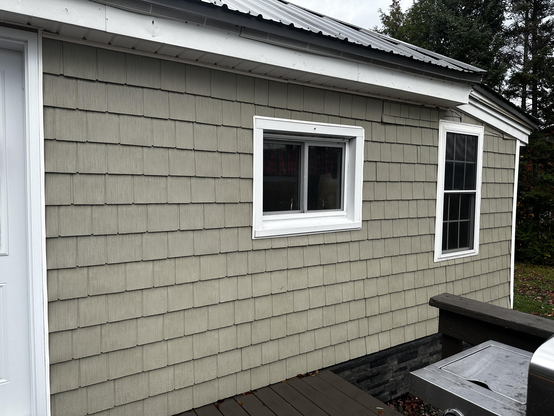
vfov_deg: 56.8
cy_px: 208
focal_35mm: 24
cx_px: 277
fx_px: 384
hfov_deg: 71.6
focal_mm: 6.86
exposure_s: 1/496
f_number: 1.78
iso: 80
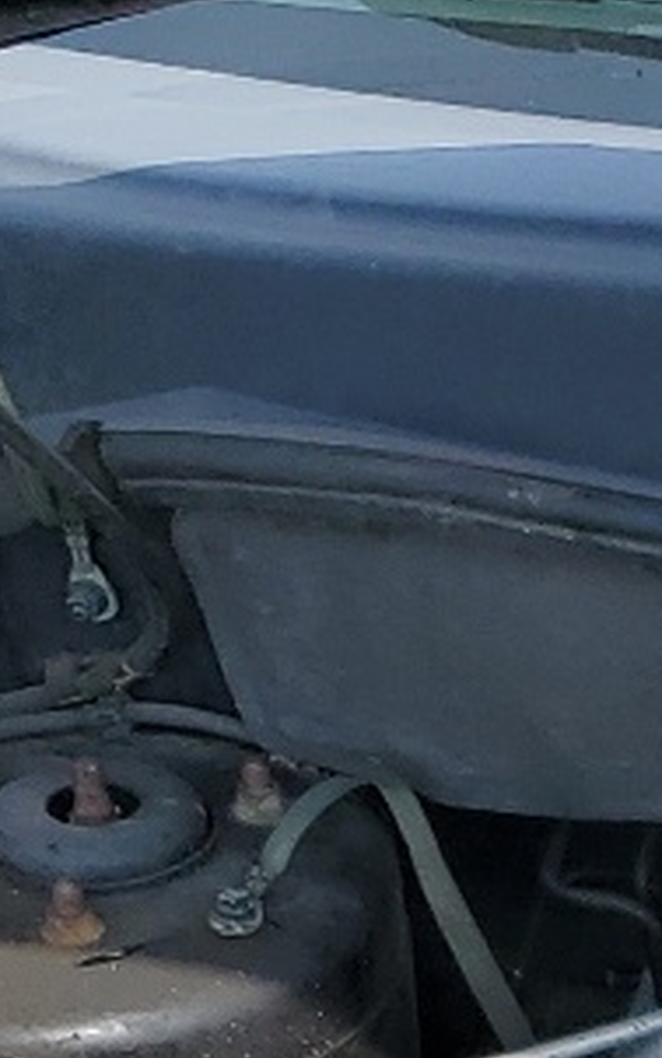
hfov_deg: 8.1
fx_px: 4211
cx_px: 1723
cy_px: 1759
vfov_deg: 13.2
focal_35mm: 146
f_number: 1.5
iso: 50
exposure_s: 1/2000
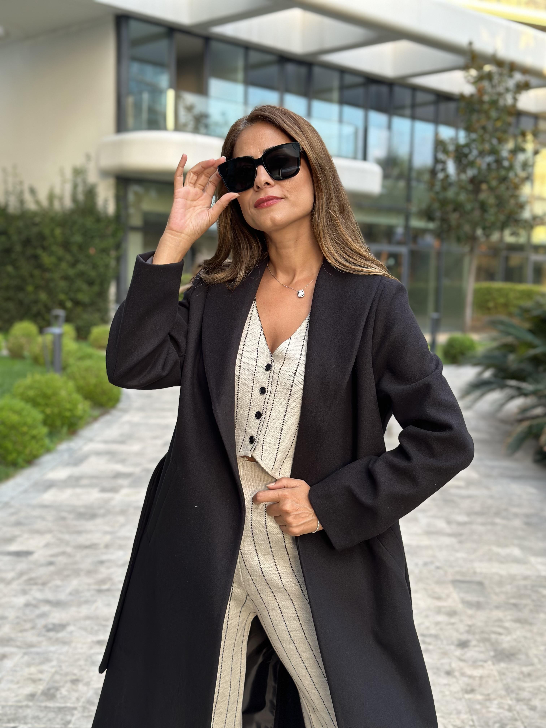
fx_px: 1009
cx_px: 273
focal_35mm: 48
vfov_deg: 39.7
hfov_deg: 30.3
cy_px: 364
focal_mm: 6.86
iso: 100
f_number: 1.78
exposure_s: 1/171
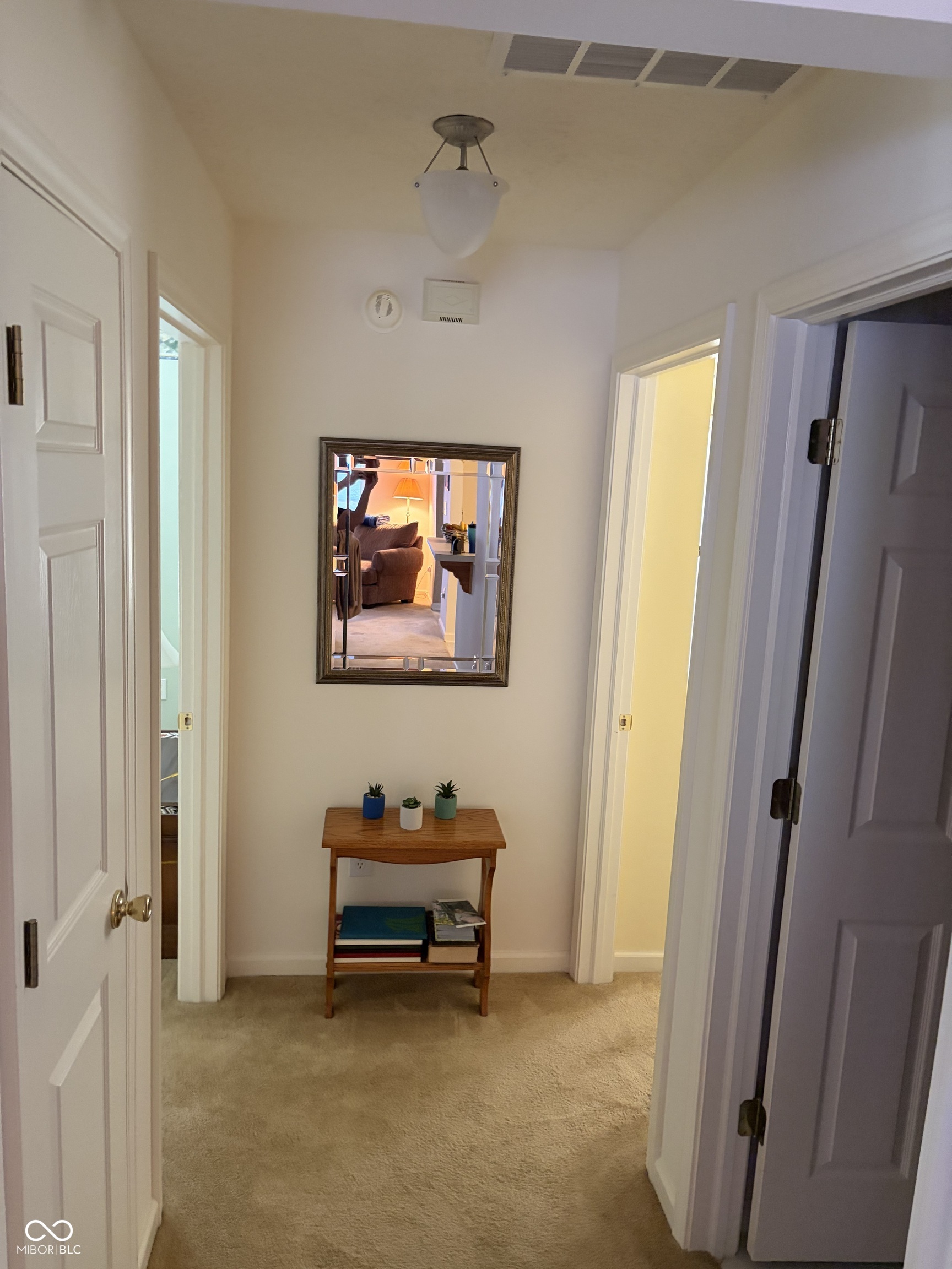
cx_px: 476
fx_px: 953
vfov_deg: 67.3
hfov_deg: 53.1
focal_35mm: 26
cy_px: 634
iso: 500
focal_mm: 5.96
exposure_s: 1/60
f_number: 1.6
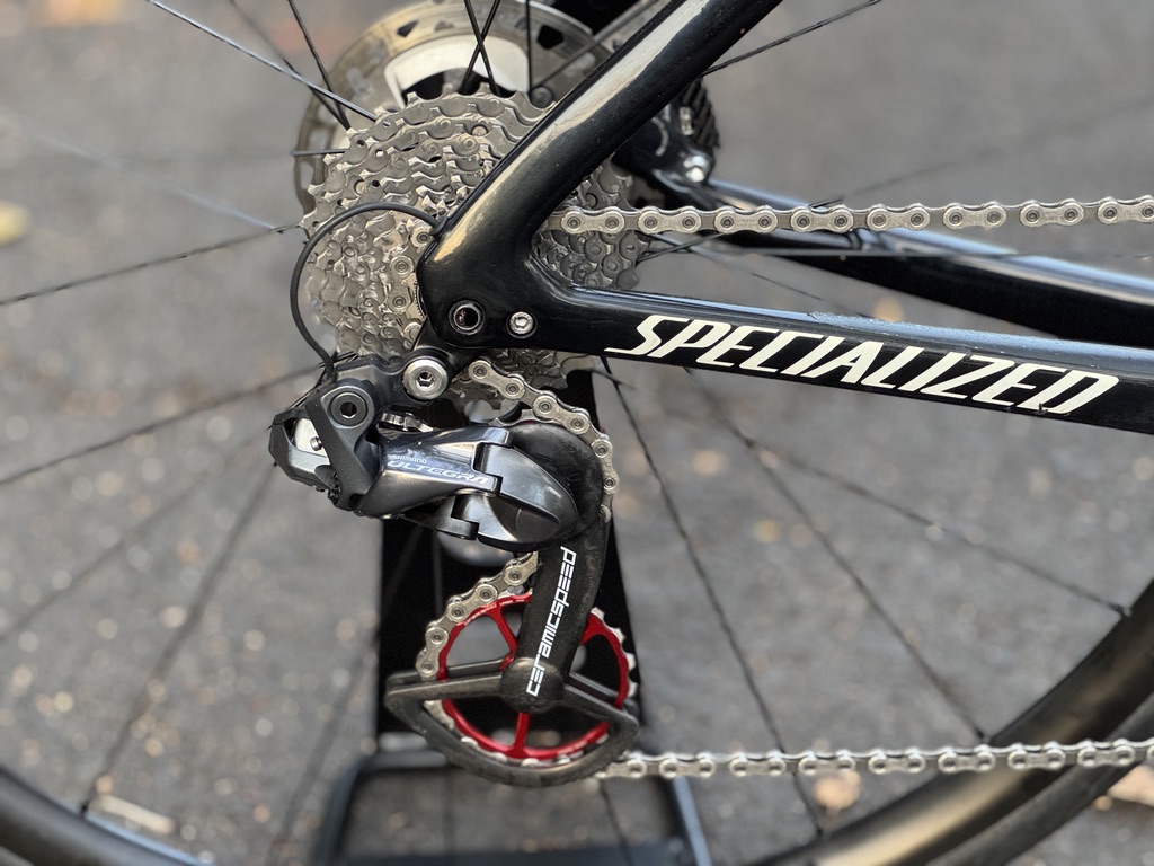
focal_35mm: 77
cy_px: 433
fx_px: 2567
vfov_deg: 19.1
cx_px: 577
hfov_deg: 25.3
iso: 250
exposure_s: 1/60
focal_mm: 9
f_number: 2.8
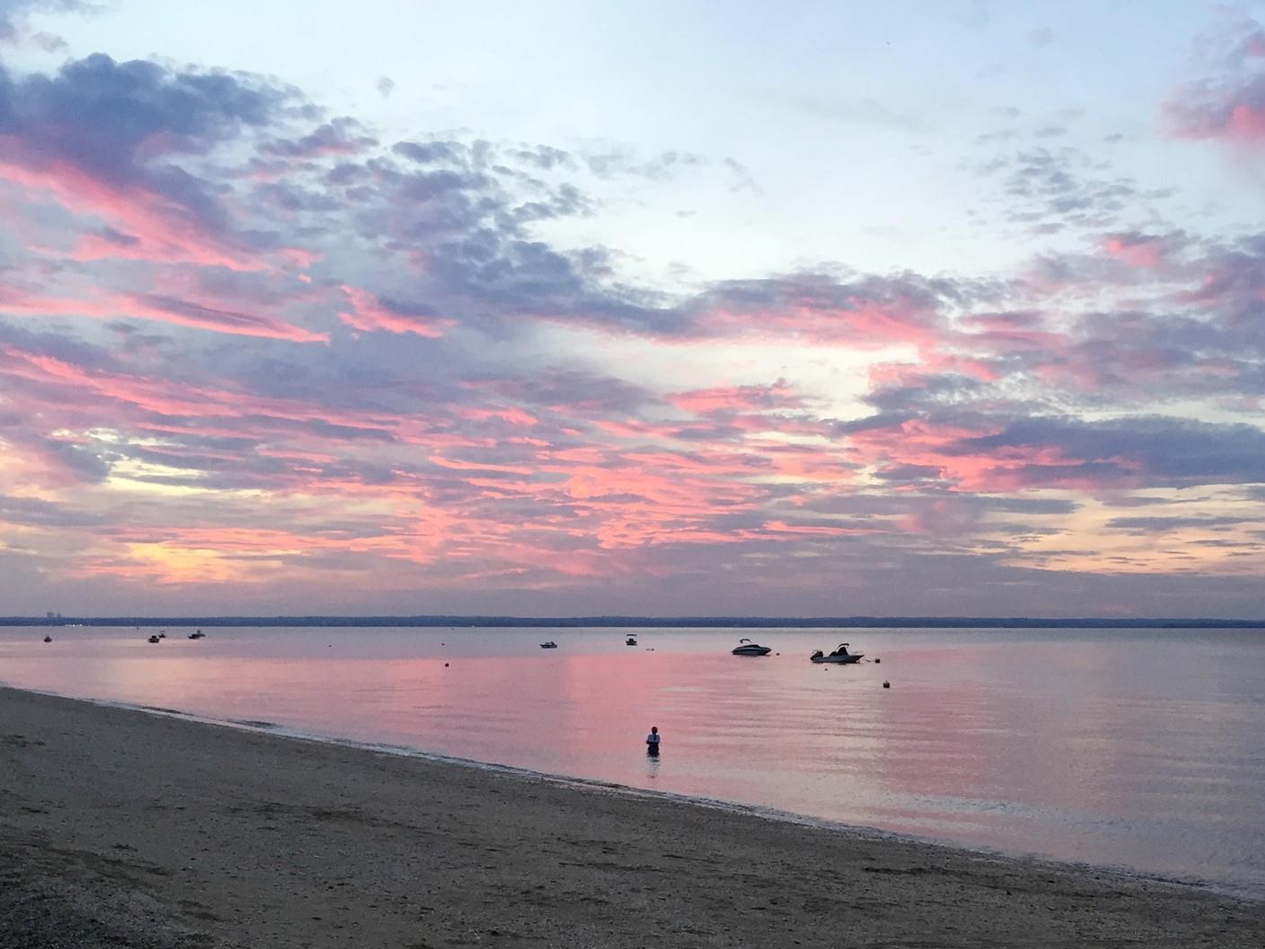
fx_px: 1535
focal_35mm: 42
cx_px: 788
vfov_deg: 33.9
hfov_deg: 44.4
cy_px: 671
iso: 64
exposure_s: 1/30
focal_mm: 4.15
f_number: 2.2
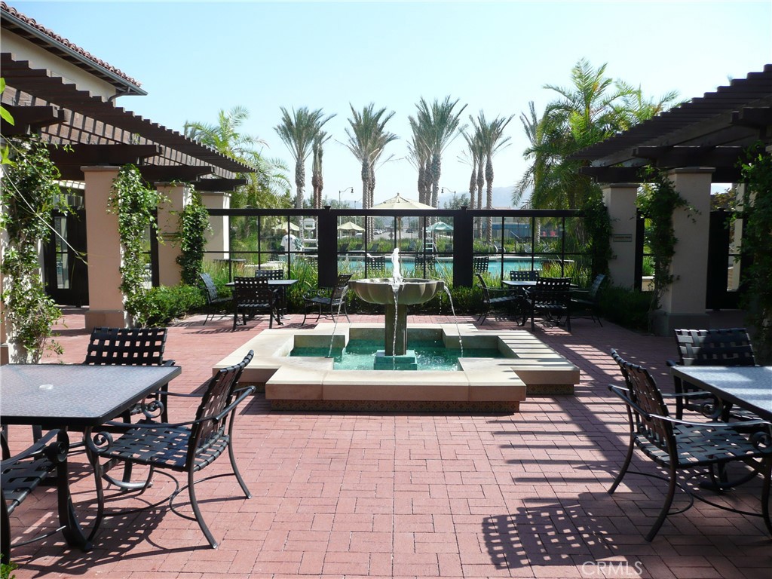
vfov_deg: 49.7
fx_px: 624
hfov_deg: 63.4
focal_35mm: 28
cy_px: 290
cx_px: 386
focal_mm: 4.6
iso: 100
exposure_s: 1/500
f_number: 3.3
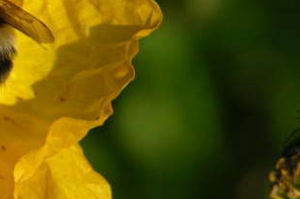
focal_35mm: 760
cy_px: 97
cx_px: -88
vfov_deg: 1.8
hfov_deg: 2.7
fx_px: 6326
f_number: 5.3
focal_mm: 71.2
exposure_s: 1/381
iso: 50
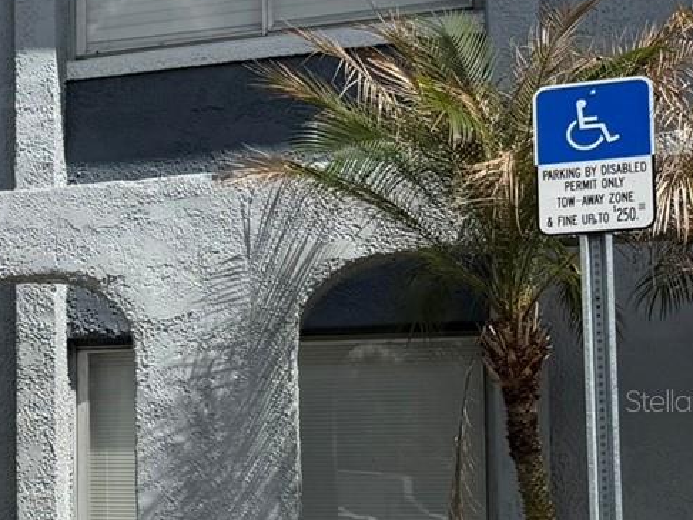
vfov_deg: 18.5
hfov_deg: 20.6
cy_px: 400
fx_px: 1582
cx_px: -381
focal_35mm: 79
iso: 80
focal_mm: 6.76
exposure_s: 1/6173
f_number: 1.78
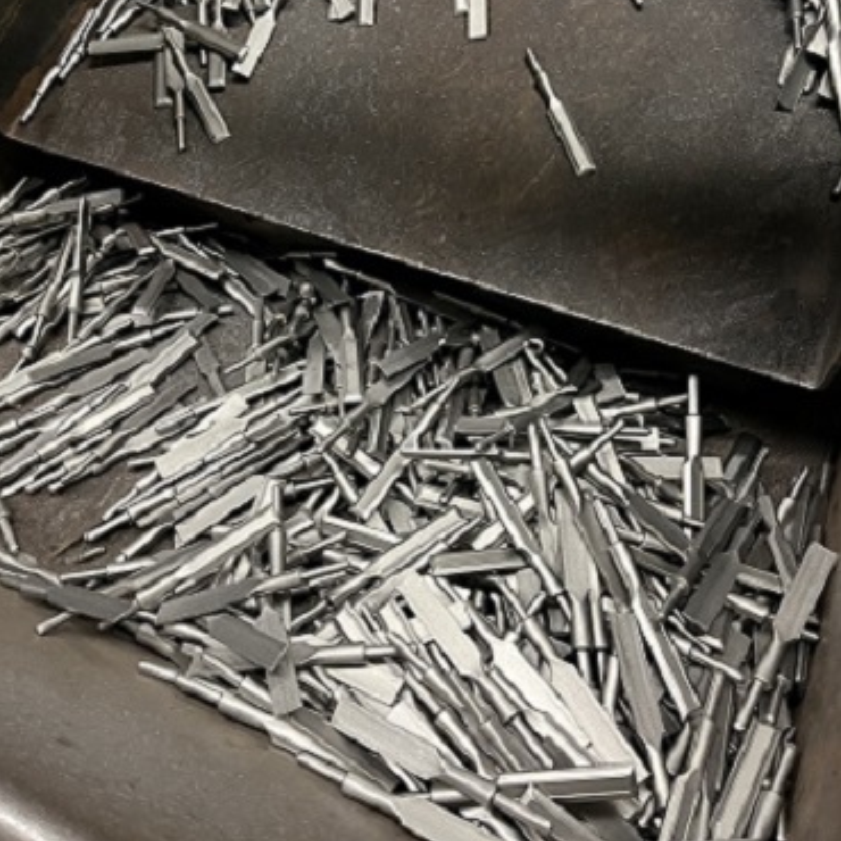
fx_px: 852
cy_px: 320
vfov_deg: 52.0
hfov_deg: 52.5
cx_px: 420
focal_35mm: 31
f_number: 1.6
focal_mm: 5.1
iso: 500
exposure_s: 1/60
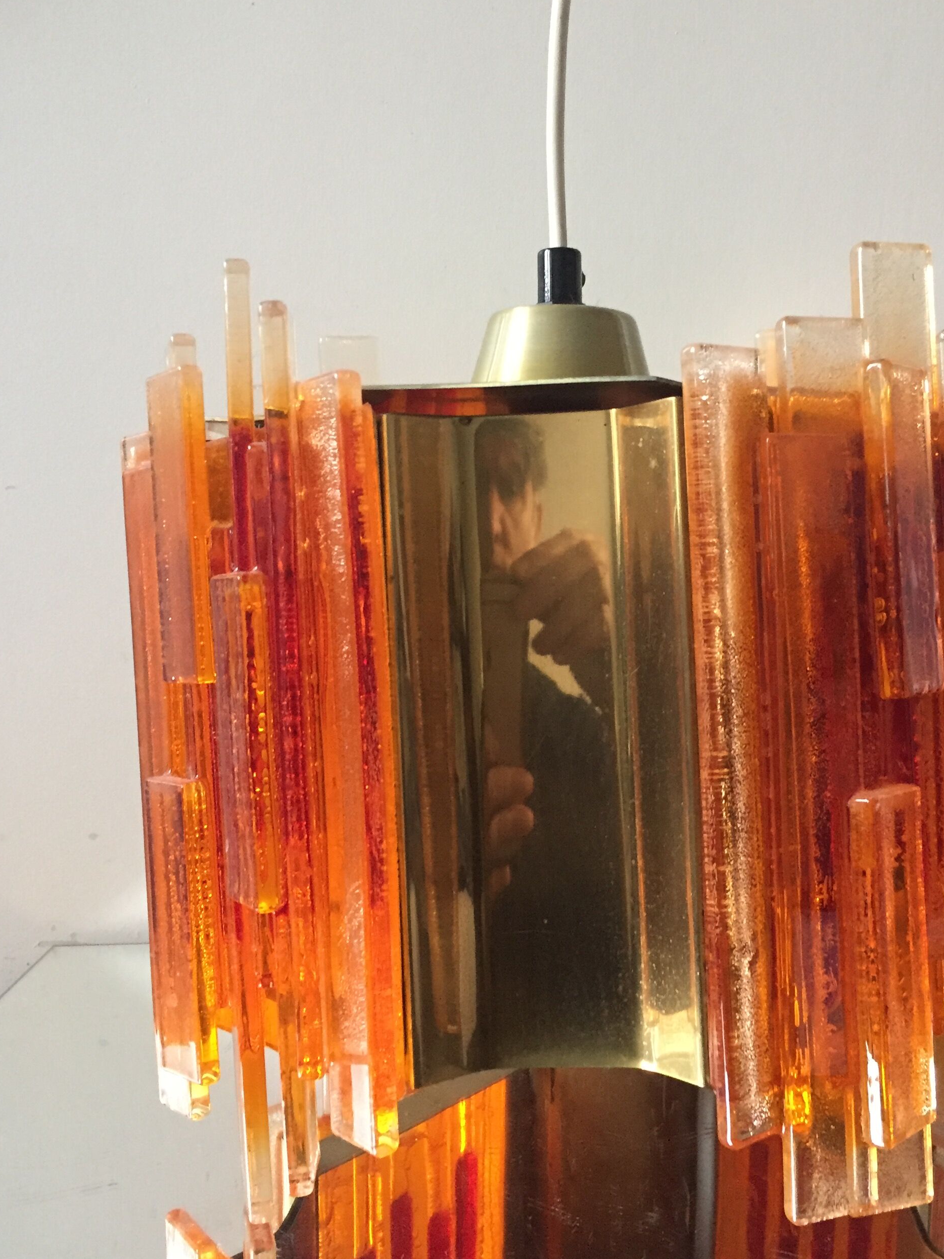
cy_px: 625
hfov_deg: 37.6
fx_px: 1382
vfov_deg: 49.0
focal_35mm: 38
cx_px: 564
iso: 250
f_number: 2.2
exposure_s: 1/25
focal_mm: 4.15
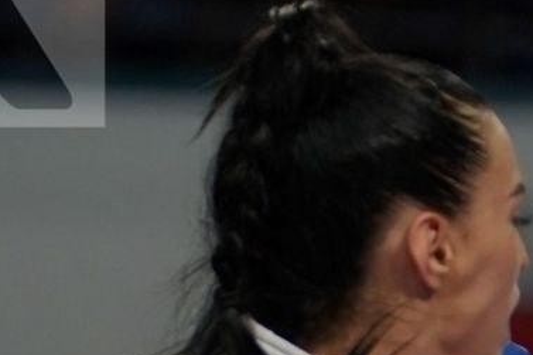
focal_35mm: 1075
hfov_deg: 1.9
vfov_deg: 1.3
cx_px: 932
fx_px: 15908
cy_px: 499
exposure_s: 1/1000
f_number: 2.8
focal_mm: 150
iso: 640
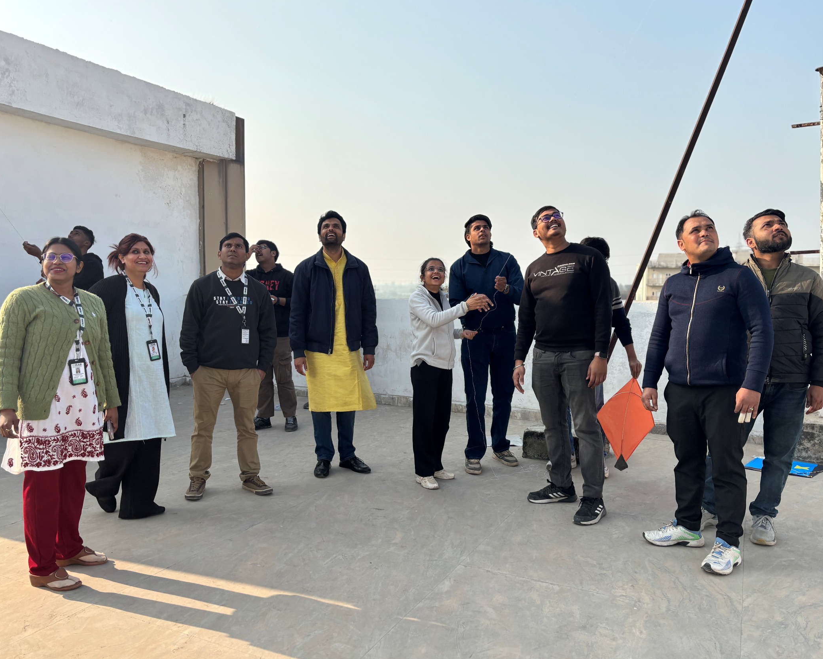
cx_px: 389
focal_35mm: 28
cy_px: 324
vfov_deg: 51.5
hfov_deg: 62.2
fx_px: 682
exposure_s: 1/2778
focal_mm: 5.96
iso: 50
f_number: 1.6
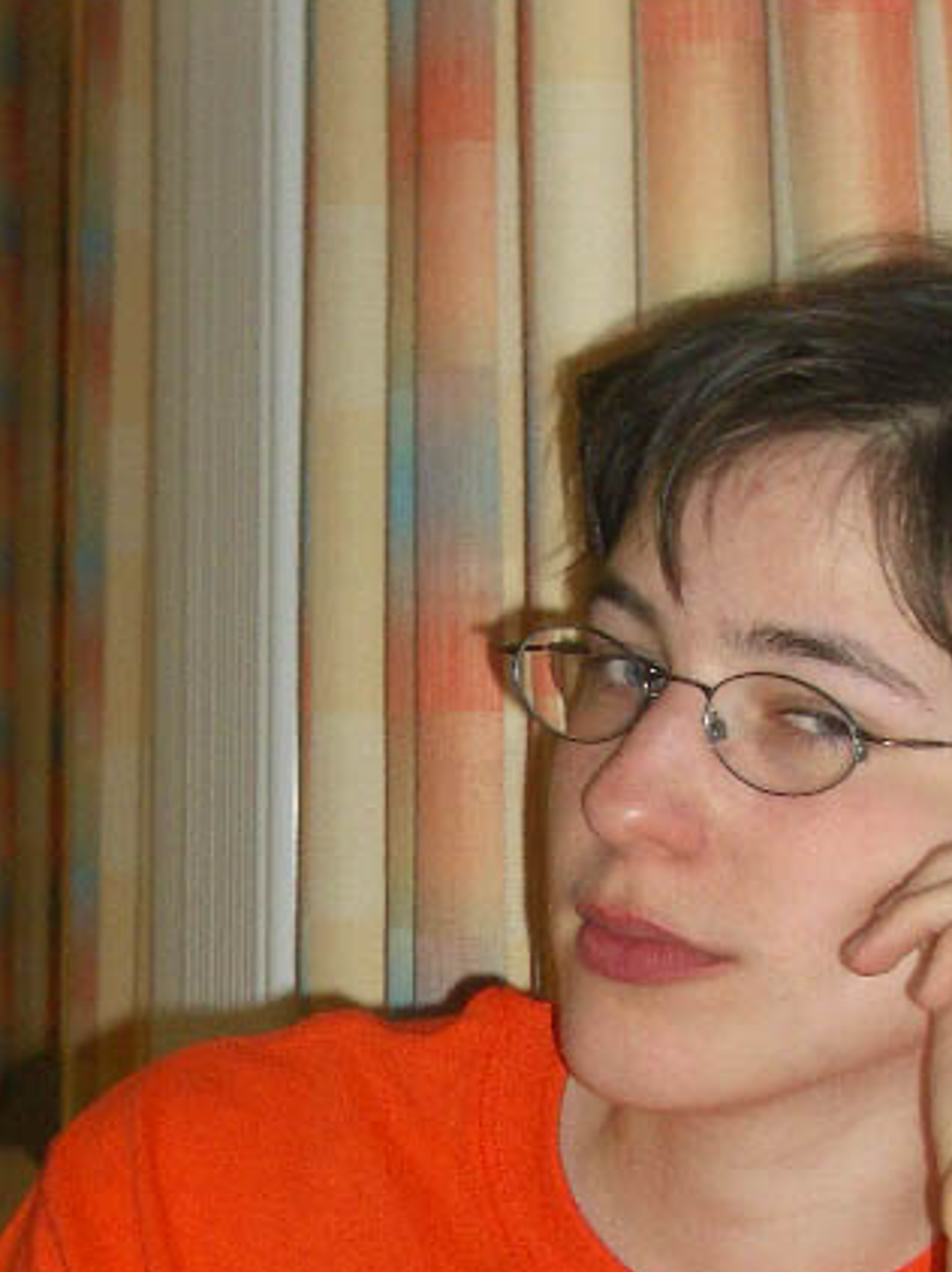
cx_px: 575
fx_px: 4368
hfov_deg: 12.4
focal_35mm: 119
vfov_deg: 16.4
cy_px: 1097
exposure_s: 1/60
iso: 100
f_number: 3.1
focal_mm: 8.2
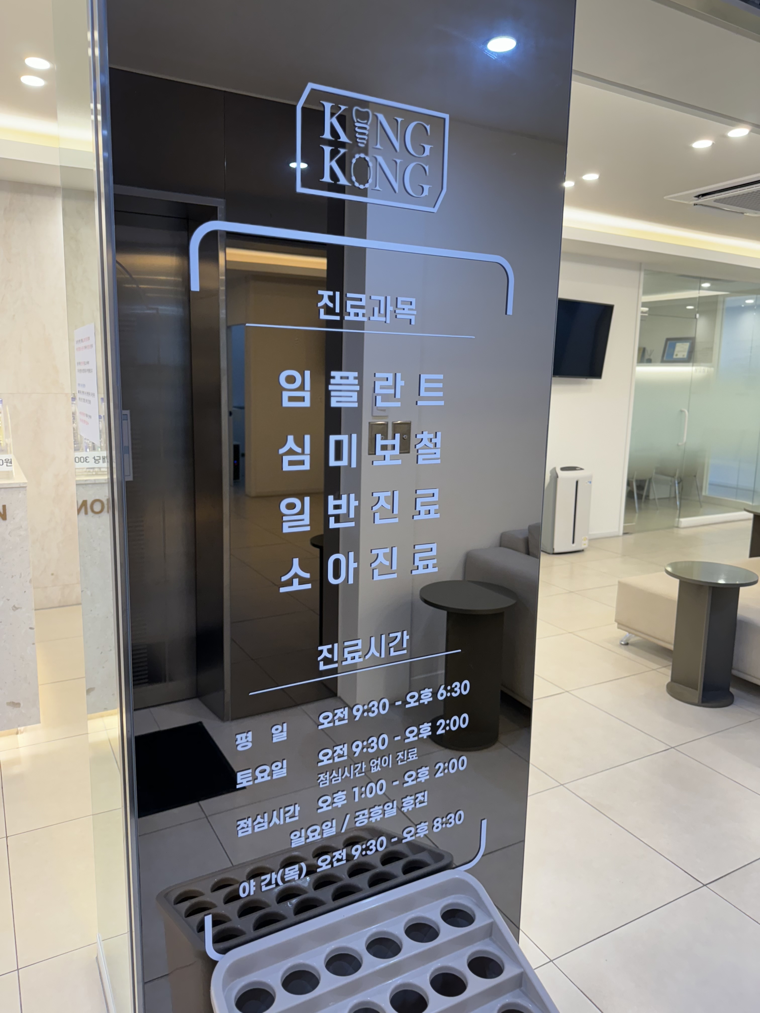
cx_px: 380
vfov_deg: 71.6
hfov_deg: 56.8
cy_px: 506
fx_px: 703
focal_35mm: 24
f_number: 1.78
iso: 160
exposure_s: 1/120
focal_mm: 6.76
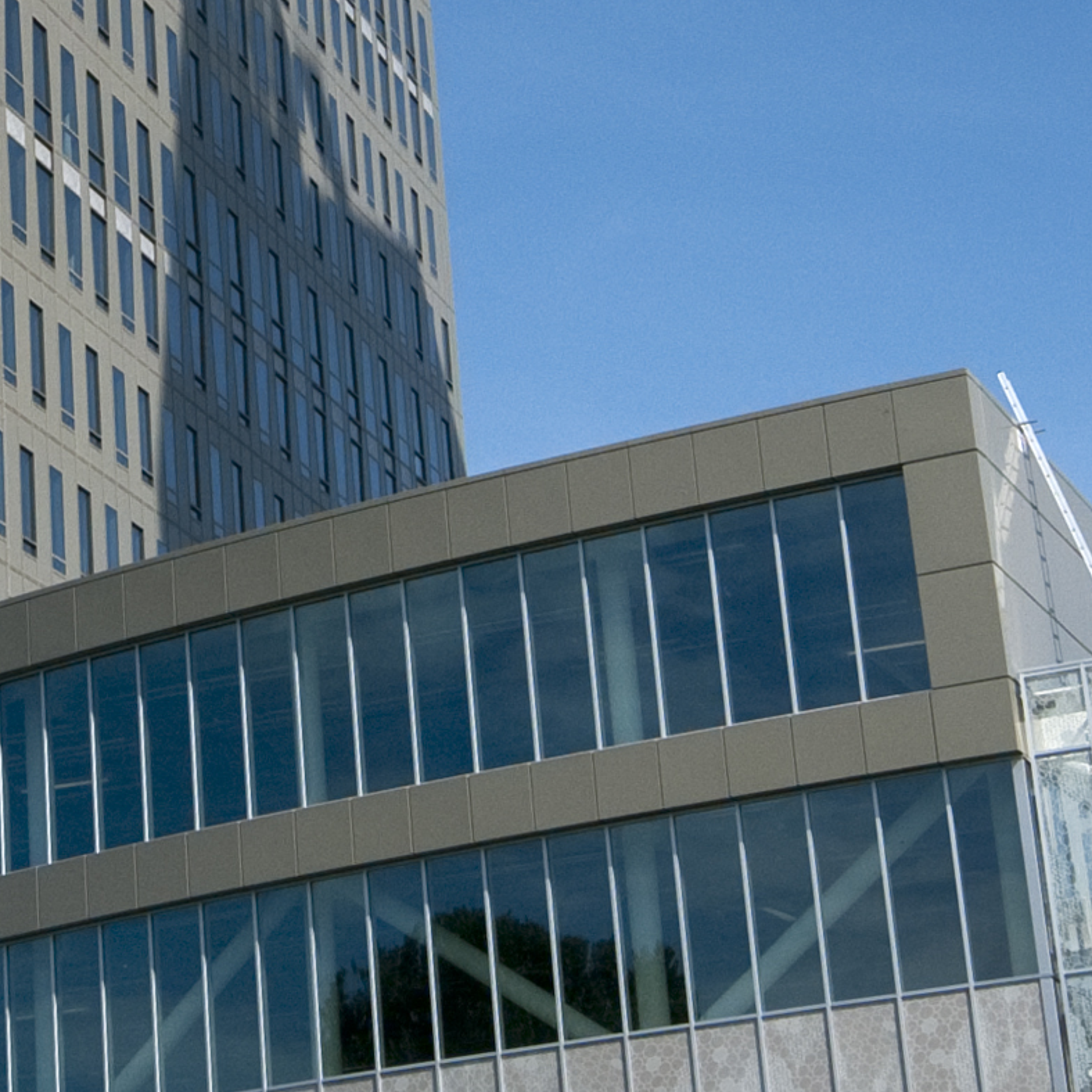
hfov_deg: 17.5
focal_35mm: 97
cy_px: -29
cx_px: 1
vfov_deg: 17.5
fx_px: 3462
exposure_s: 1/1250
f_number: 6.3
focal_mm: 14
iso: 160
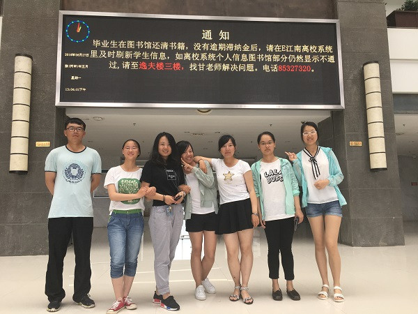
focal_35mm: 29
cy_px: 157
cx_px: 209
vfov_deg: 48.2
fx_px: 350
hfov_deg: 61.7
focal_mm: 4.15
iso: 32
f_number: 2.2
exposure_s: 1/50
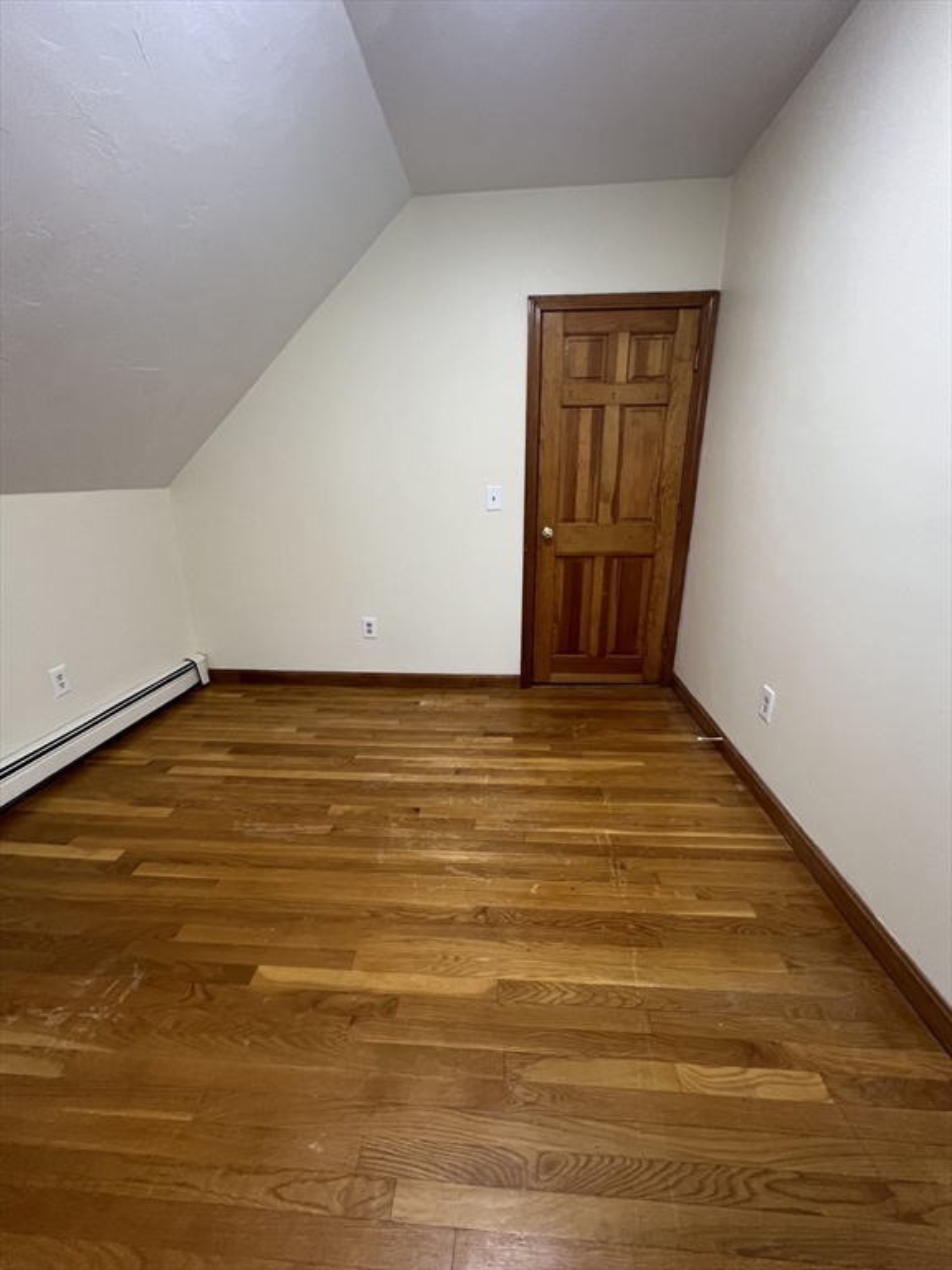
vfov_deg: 106.2
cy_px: 635
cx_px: 476
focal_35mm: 13
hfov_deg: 89.9
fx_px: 477
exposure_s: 1/60
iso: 160
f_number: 1.8
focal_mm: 1.57
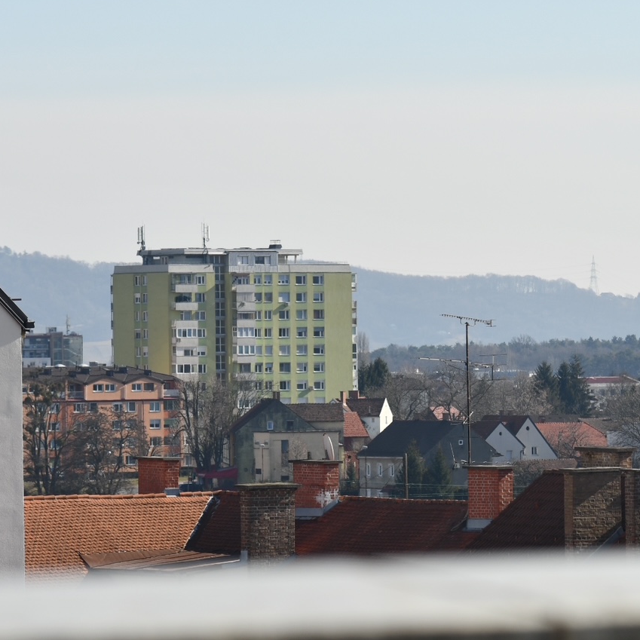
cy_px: 320
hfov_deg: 6.3
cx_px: 409
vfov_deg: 6.3
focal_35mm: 278
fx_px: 5815
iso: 200
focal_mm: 145
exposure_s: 1/1000
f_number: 5.6
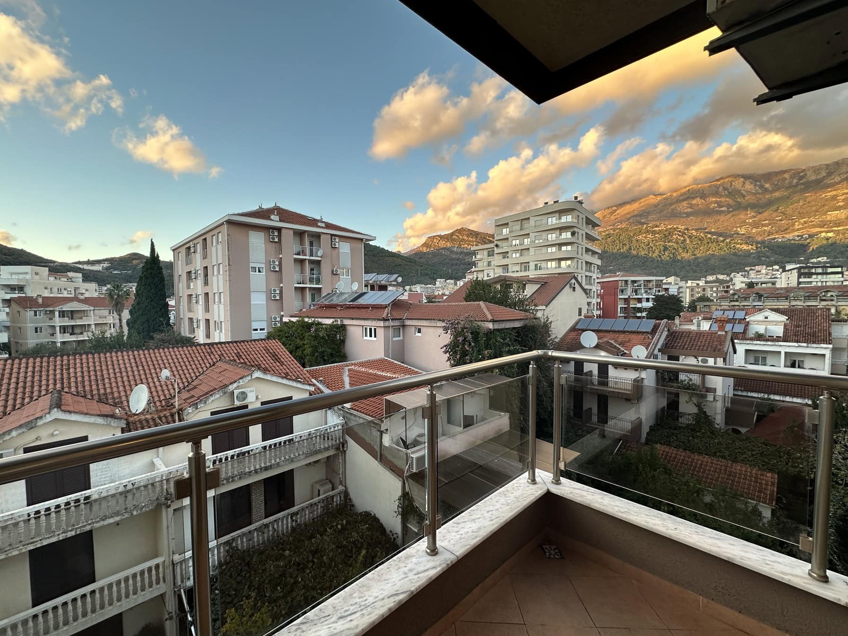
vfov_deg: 81.7
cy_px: 321
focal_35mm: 15
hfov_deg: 98.1
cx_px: 401
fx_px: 367
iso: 40
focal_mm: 2.2
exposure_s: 1/122
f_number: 2.2
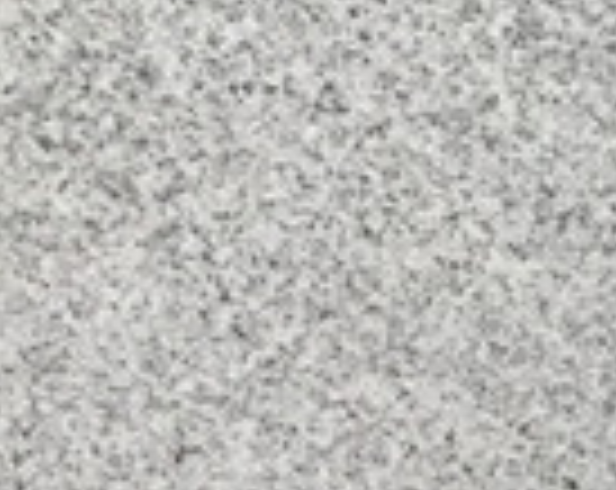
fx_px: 3620
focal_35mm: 199
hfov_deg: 8.2
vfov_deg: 7.7
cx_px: 1870
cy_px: 142
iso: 40
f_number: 2.4
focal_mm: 3.3
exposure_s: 1/100
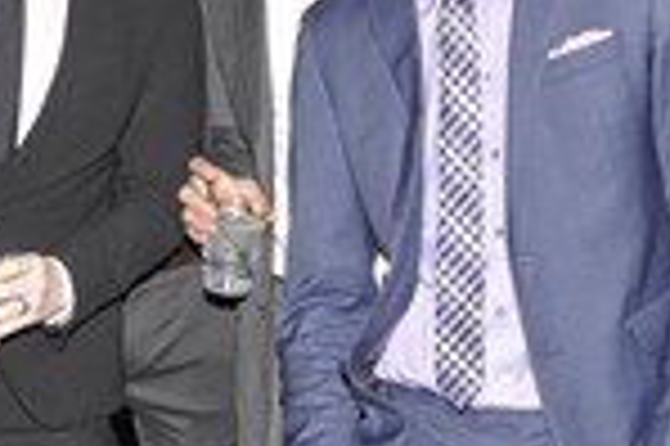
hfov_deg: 16.6
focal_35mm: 122
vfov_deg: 11.2
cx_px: 90
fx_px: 2268
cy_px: 128
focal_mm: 22
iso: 400
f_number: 5
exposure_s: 1/60
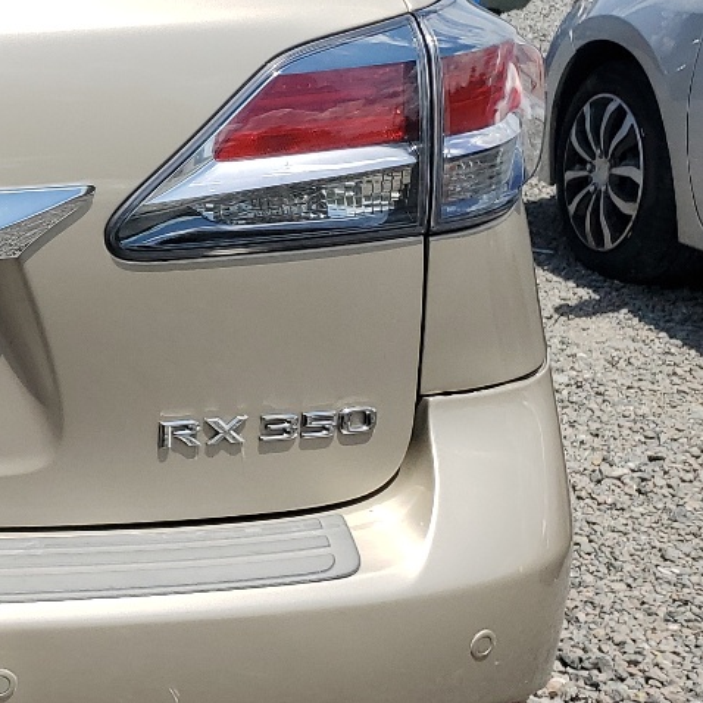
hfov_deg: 19.7
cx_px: -332
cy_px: 224
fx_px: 1769
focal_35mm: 77
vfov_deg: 22.4
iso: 50
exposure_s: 1/5000
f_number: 1.5
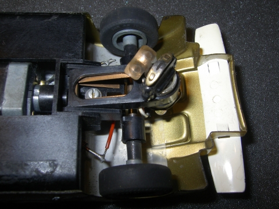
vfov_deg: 41.8
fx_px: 274
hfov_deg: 54.0
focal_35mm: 34
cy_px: 104
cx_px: 140
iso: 50
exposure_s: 1/60
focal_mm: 5.6
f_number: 4.7
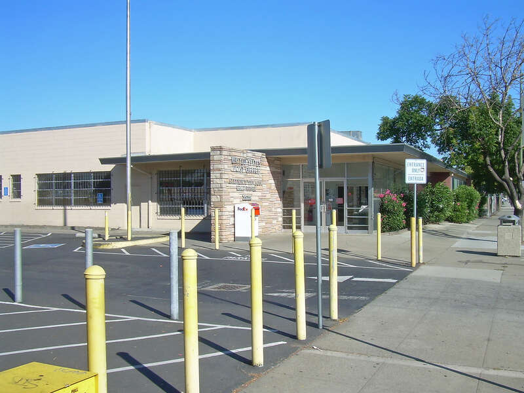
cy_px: 196
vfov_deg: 37.7
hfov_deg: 49.0
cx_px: 262
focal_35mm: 38
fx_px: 575
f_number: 4.6
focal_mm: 6.3
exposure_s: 1/354
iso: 50
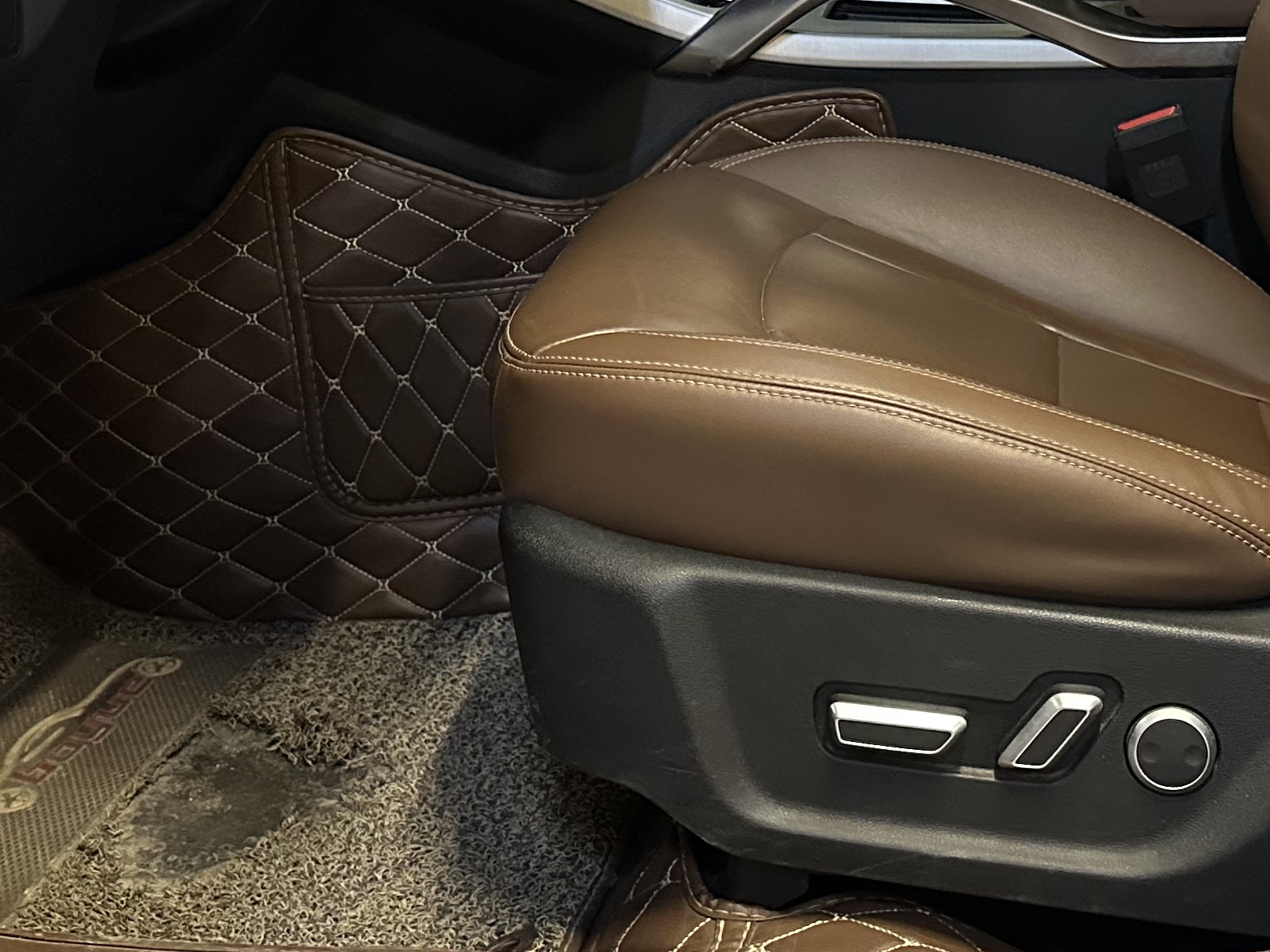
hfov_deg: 31.8
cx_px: 877
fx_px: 2201
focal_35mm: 60
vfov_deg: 24.1
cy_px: 231
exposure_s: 1/33
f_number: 1.78
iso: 640
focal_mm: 6.86
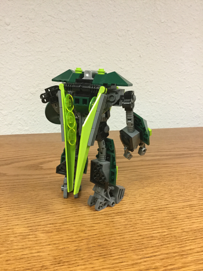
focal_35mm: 31
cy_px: 136
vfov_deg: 58.4
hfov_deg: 45.4
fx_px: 242
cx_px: 102
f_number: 2.4
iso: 160
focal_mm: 3.3
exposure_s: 1/30
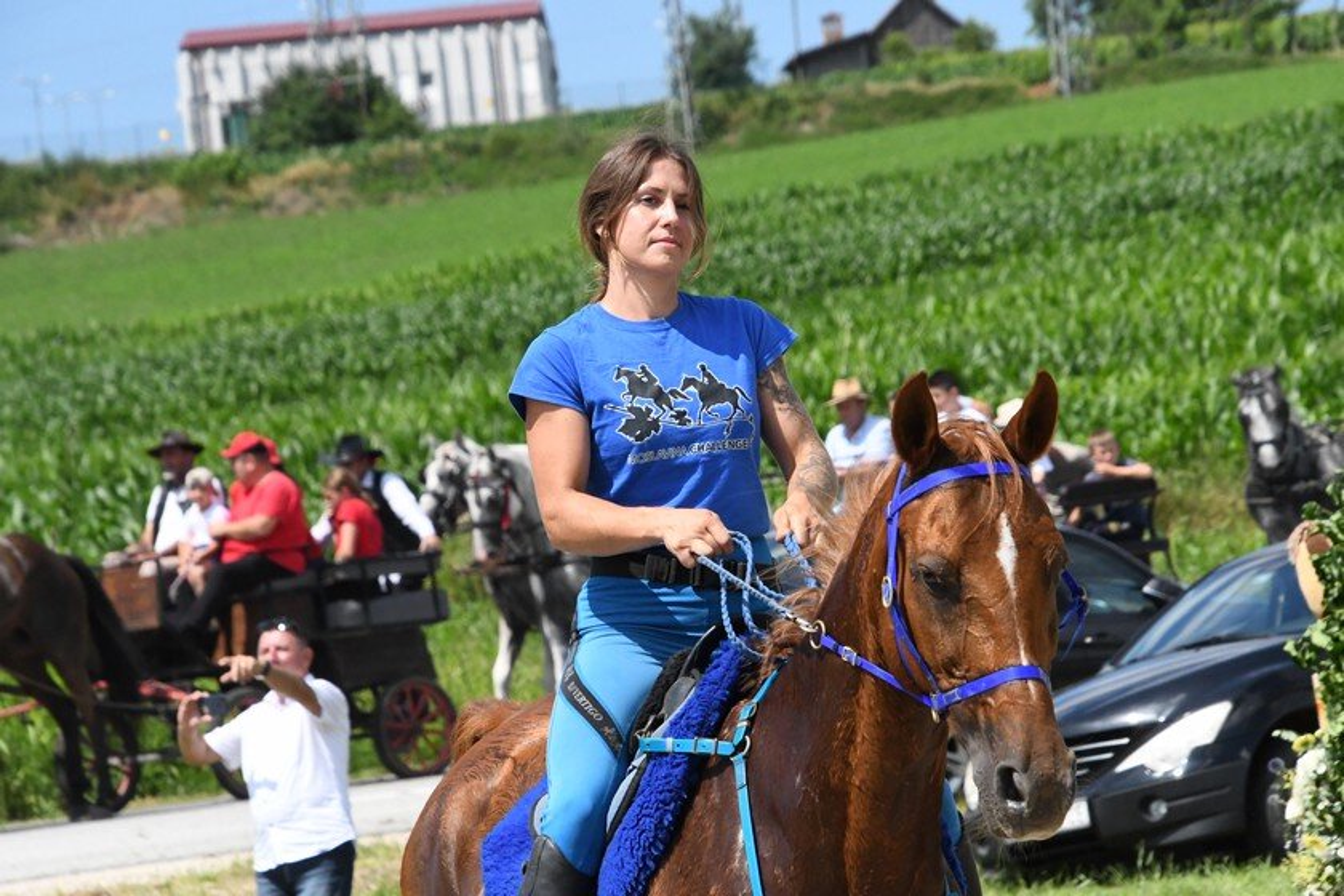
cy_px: 448
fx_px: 8661
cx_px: 672
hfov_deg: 8.9
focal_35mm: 232
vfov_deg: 5.9
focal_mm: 155
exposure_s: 1/6400
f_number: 10
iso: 4000
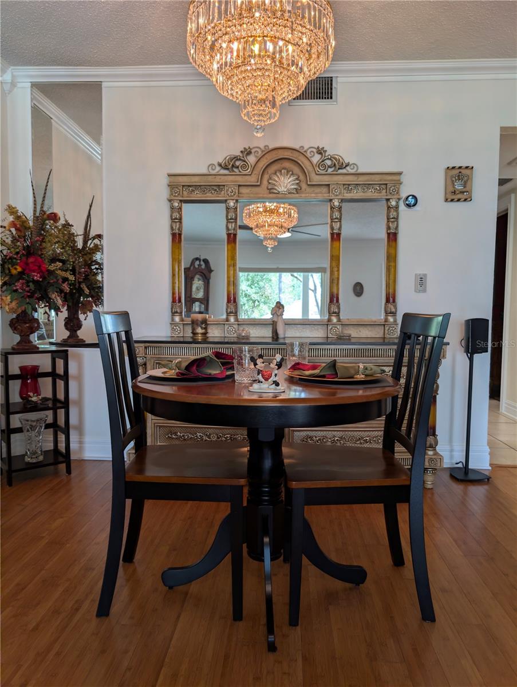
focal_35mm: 24
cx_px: 258
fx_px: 477
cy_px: 344
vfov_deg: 71.5
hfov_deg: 56.9
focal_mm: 6.9
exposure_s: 1/60
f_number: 1.68
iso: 31
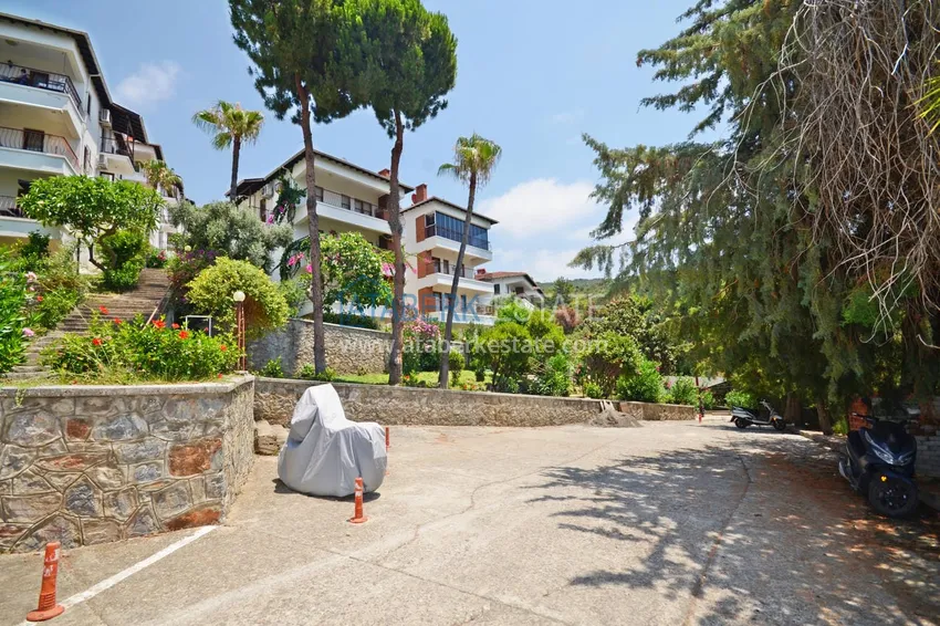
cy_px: 313
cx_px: 470
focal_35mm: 15
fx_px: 391
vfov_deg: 77.3
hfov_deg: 100.4
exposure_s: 1/250
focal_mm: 10
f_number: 9
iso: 100
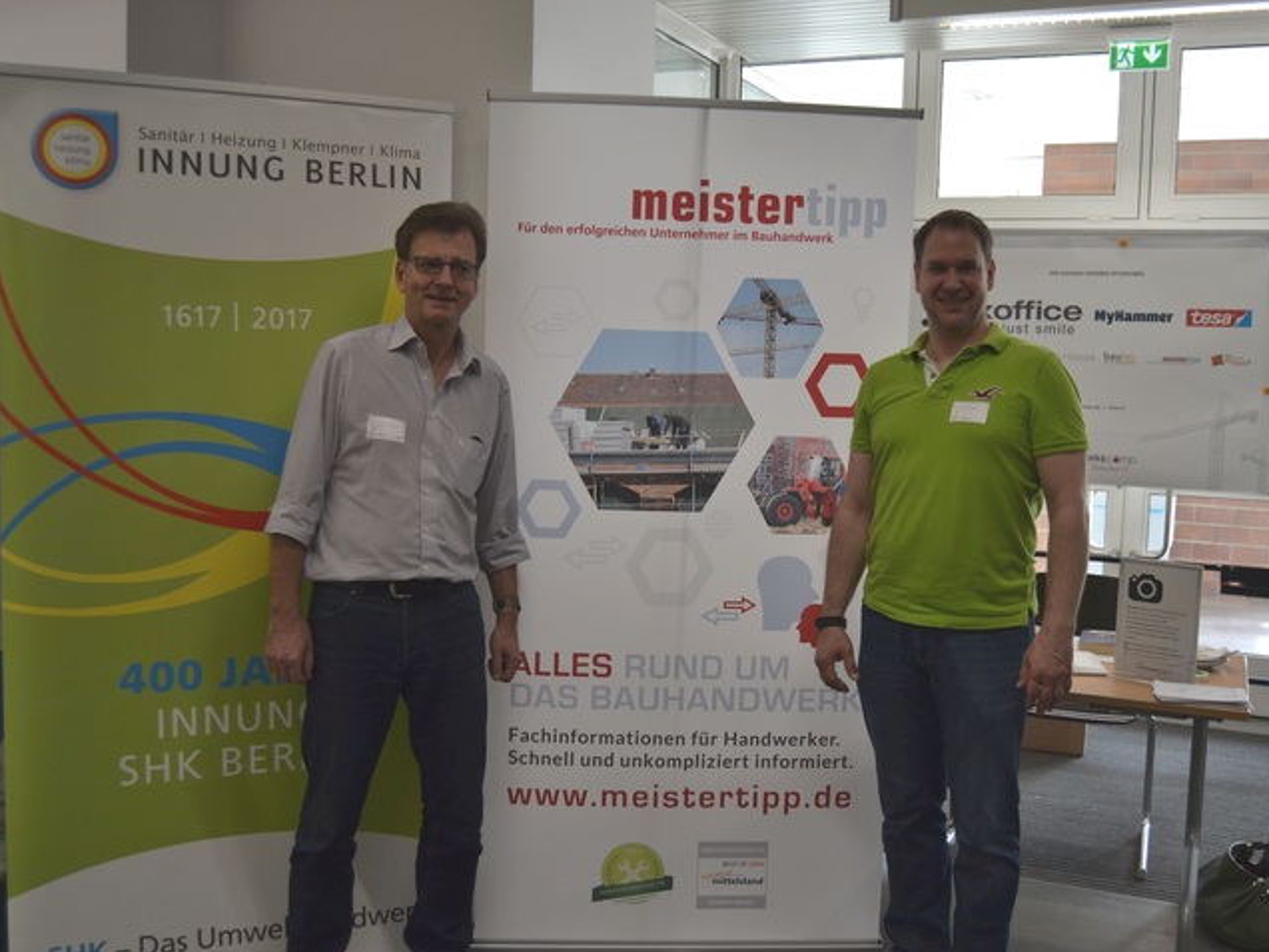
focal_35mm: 33
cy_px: 480
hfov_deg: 55.3
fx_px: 1210
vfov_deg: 42.9
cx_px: 660
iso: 400
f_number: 3.5
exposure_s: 1/60
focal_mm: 20
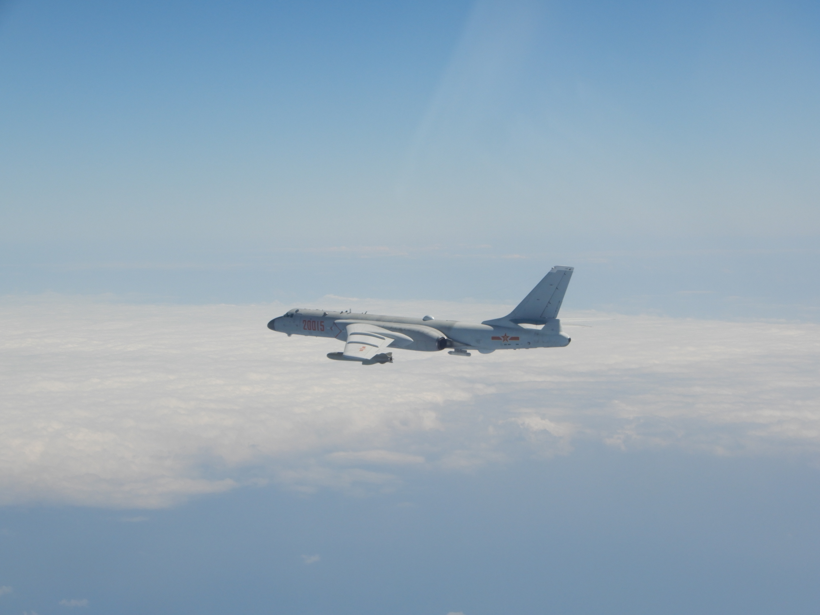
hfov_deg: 20.7
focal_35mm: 95
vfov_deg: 15.6
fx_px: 2250
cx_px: 410
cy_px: 308
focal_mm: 16.9
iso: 80
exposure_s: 1/500
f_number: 7.1
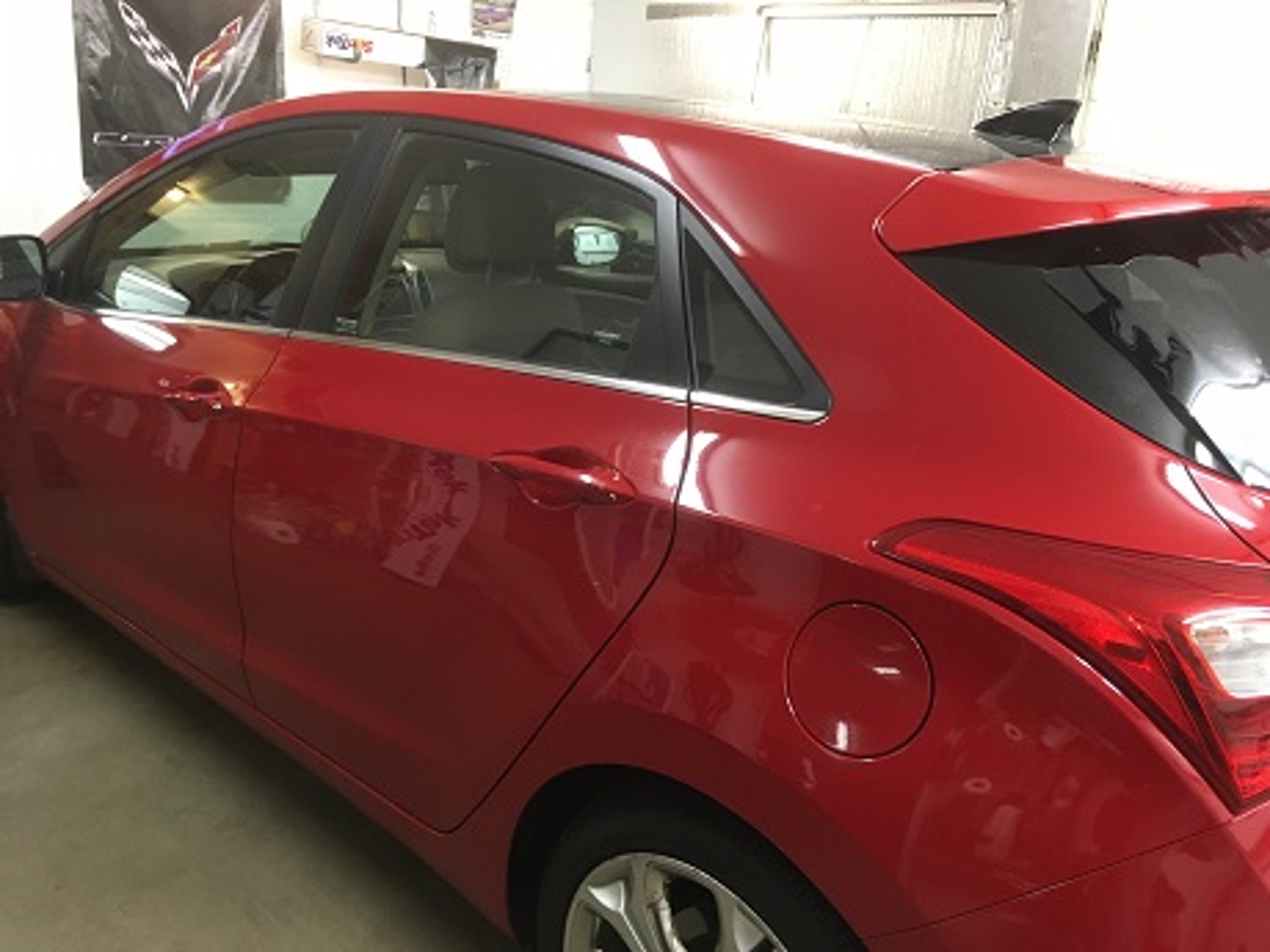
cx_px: 635
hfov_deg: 61.7
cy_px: 476
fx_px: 1064
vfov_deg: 48.2
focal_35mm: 29
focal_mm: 4.15
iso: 160
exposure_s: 1/30
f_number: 2.2
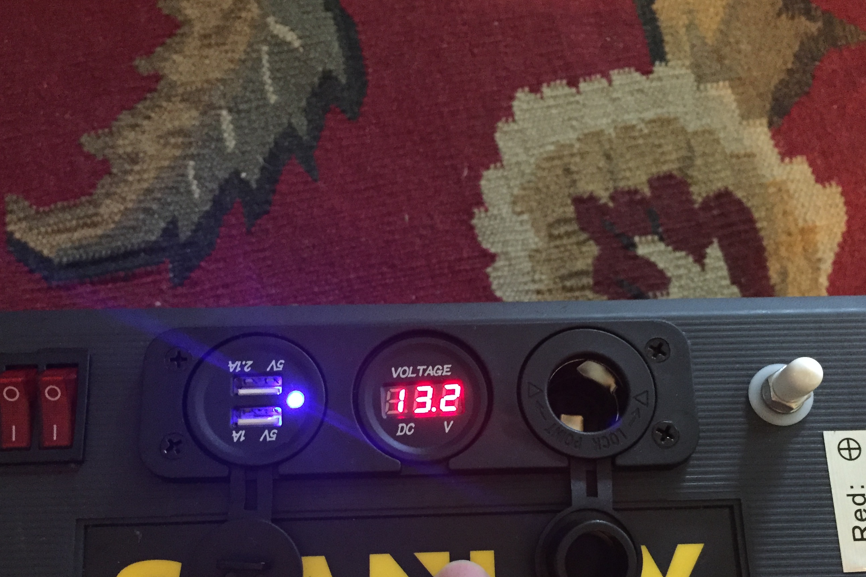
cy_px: 405
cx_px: 471
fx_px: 914
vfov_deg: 34.6
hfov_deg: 50.6
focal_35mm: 38
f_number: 2.2
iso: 640
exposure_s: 1/15
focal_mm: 4.15
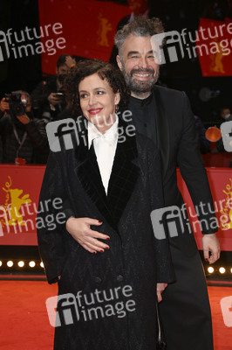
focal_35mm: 65
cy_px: 175
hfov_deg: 20.9
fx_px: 629
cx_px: 116
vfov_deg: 31.0
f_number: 5.6
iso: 640
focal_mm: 65
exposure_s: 1/160
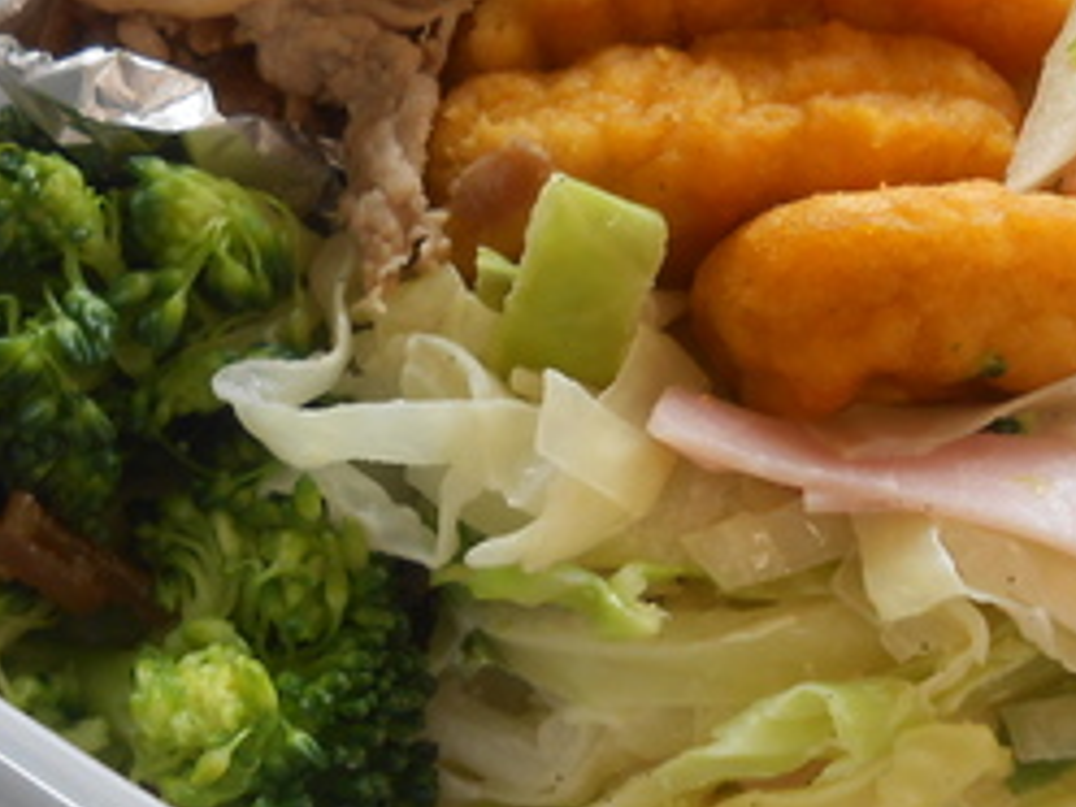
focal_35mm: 67
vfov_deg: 21.8
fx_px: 2083
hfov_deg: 28.7
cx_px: 338
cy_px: 239
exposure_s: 1/30
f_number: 3.5
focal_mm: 4.6
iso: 100
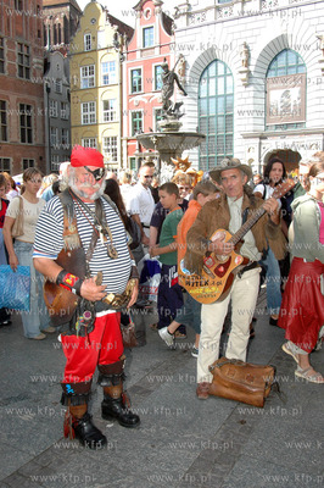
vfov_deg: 62.0
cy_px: 244
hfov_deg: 43.5
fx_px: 406
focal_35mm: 30
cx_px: 162
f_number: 9
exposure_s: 1/320
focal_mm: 20
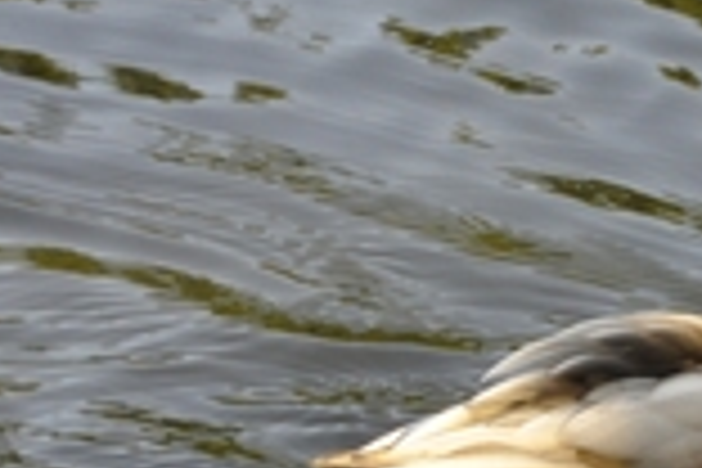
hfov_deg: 1.8
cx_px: 864
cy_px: 400
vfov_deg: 1.2
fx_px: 22482
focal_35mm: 1153
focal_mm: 200
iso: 1100
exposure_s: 1/500
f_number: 5.6
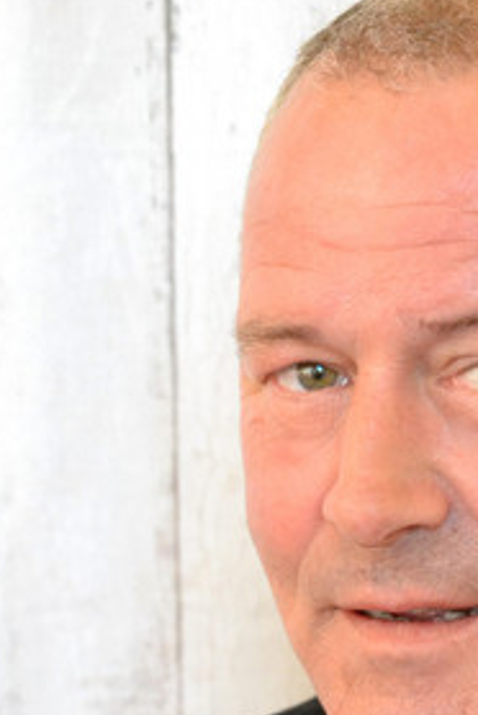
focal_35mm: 97
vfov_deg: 20.8
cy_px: 530
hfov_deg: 13.9
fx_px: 1927
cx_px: 499
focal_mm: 30
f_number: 4.2
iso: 3200
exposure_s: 1/60
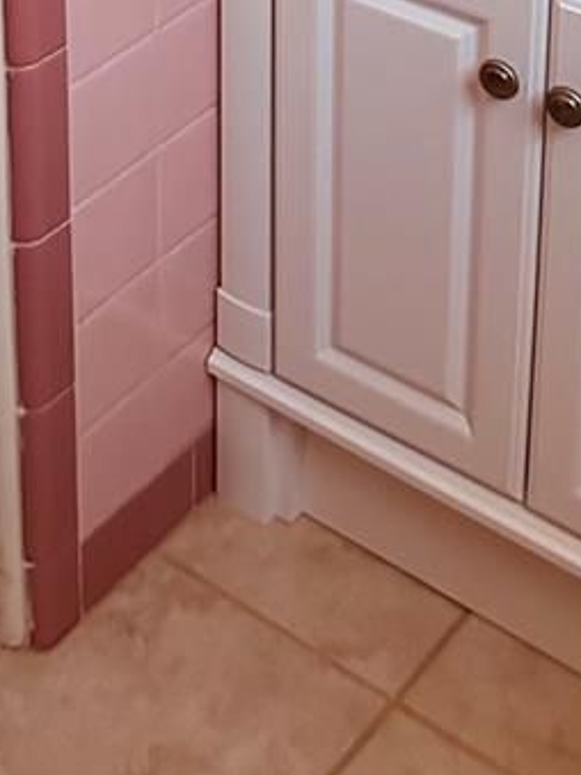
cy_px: -350
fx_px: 1903
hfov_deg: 17.2
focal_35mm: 85
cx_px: 98
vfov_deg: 20.2
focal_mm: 6.86
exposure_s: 1/48
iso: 1000
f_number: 1.78
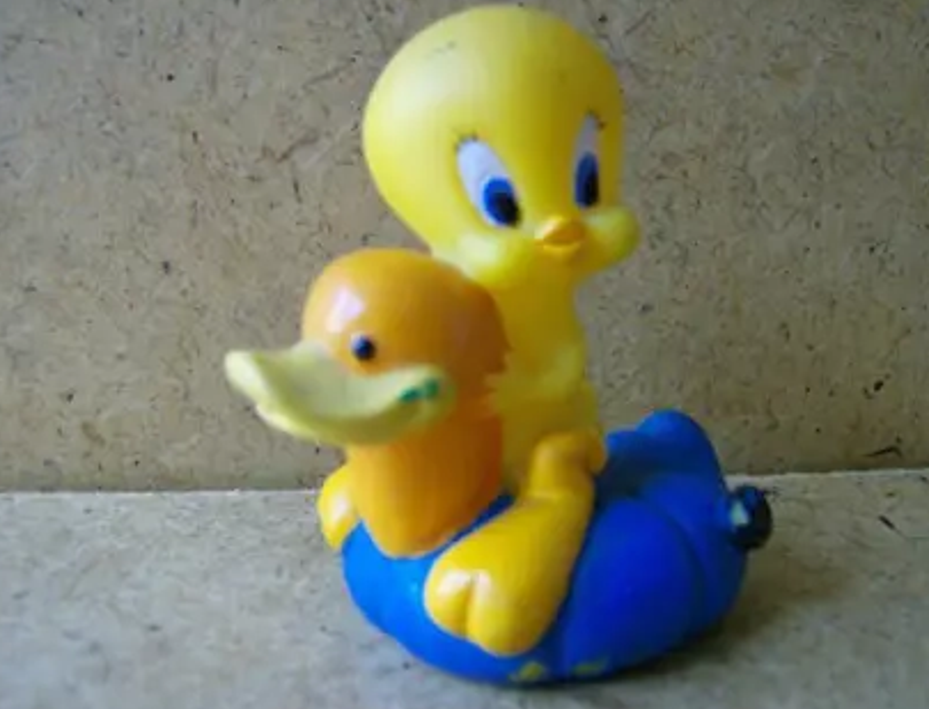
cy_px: 340
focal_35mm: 42
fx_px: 1134
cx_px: 517
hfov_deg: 44.5
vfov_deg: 34.7
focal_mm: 6
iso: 115
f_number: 2.8
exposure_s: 1/64
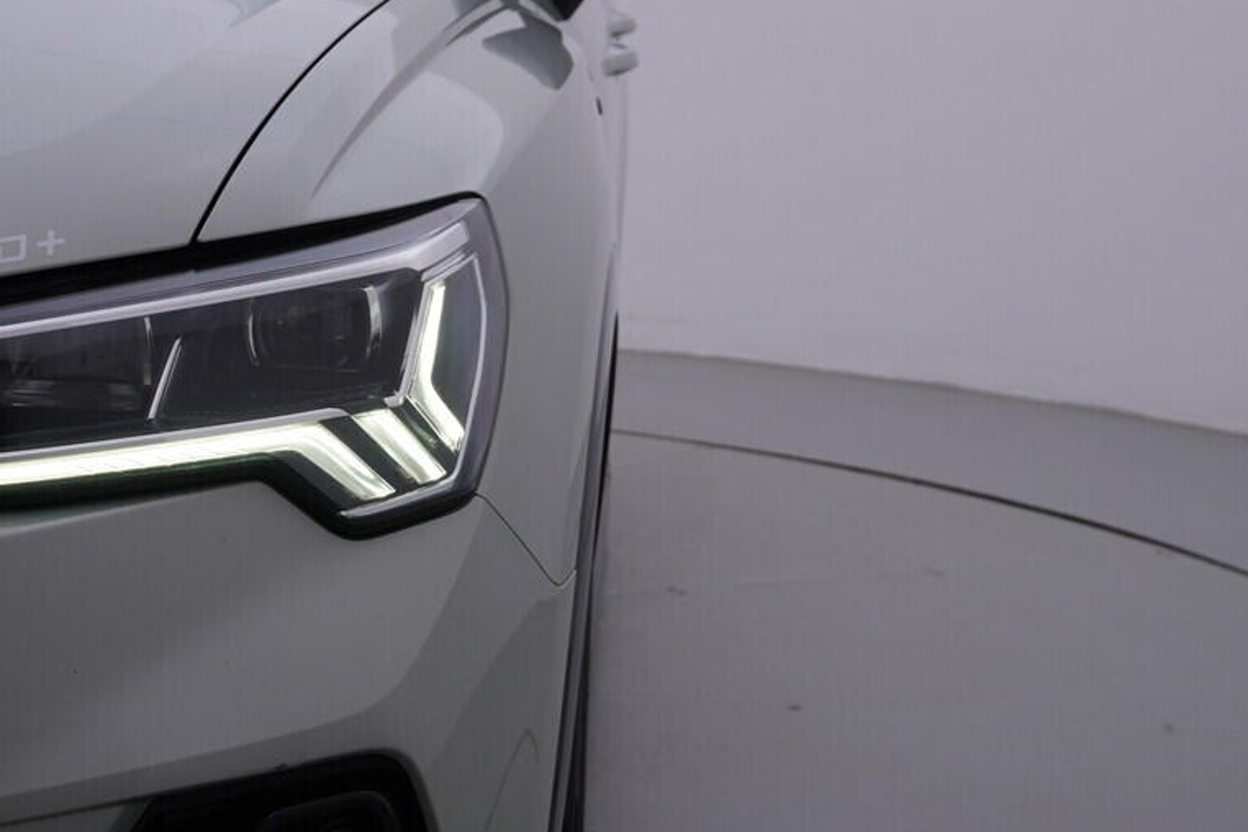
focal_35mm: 68
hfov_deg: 29.5
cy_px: 450
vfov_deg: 20.0
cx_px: 472
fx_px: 2357
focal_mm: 24
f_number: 5
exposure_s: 1/125
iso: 125
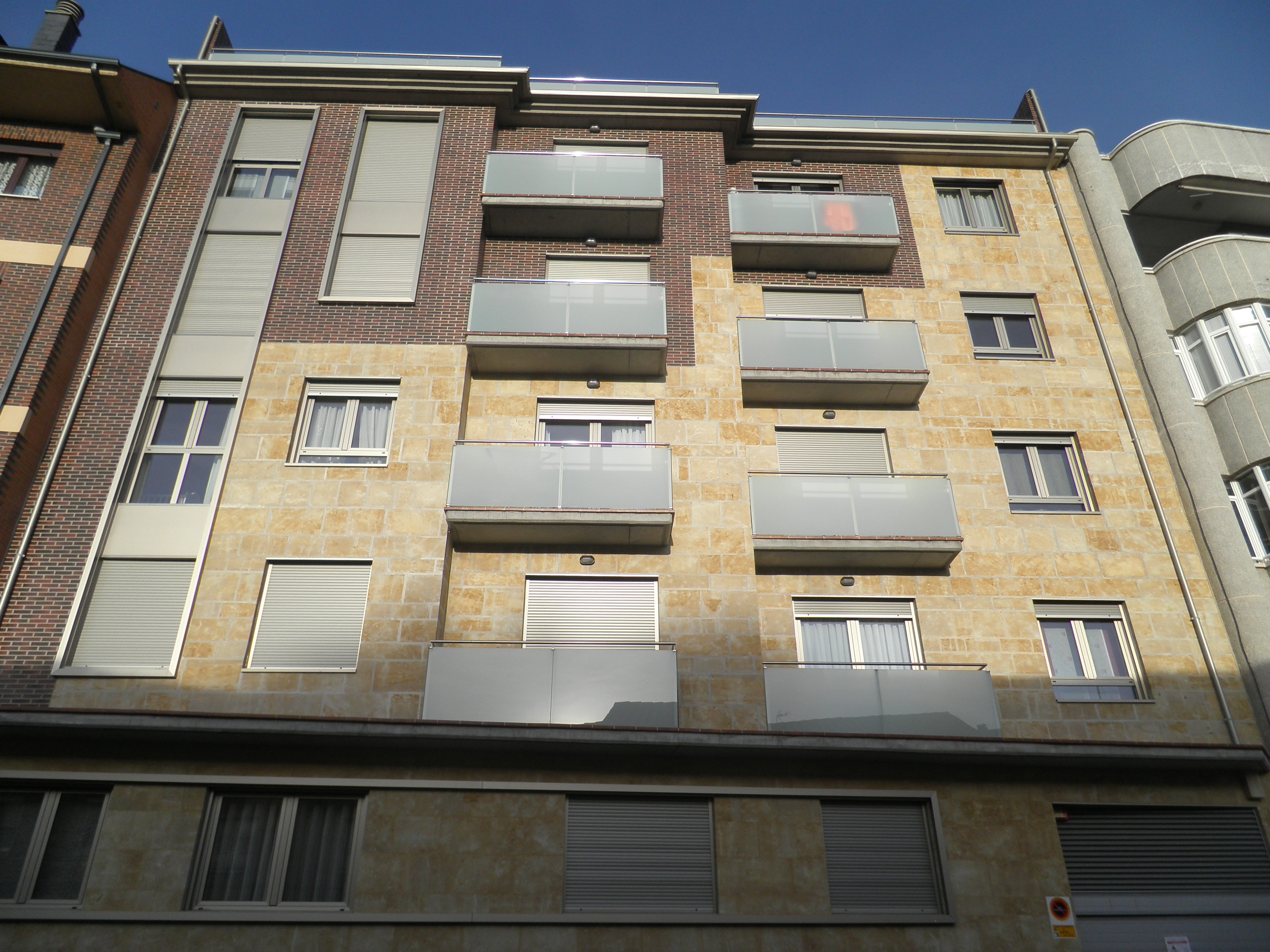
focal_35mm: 24
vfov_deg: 56.8
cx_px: 635
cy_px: 476
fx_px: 881
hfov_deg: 71.6
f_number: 8.3
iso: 64
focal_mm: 4.3
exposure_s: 1/100
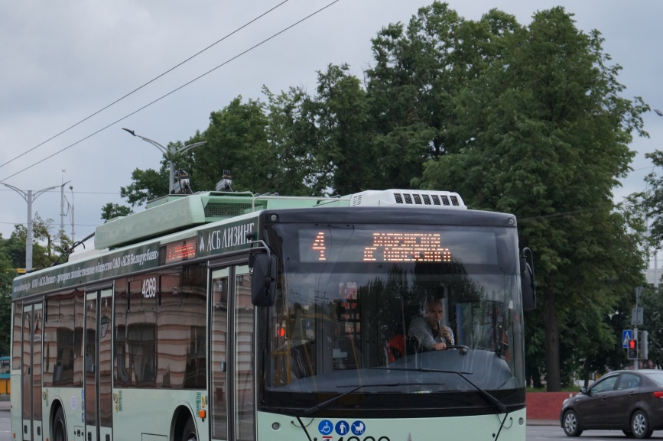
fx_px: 1872
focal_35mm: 102
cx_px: 279
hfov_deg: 20.1
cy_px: 282
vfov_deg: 13.4
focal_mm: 49
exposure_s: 1/1250
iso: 640
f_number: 5.6
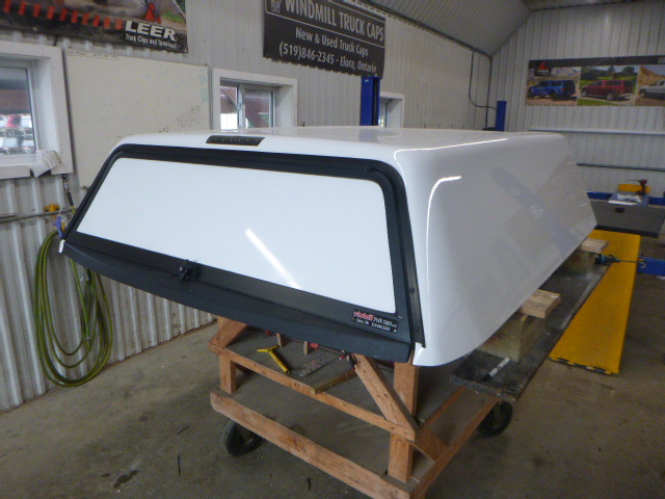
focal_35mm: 25
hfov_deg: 69.4
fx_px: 480
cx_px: 332
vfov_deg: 54.9
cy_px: 250
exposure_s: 1/60
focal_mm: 4.5
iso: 250
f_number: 3.9
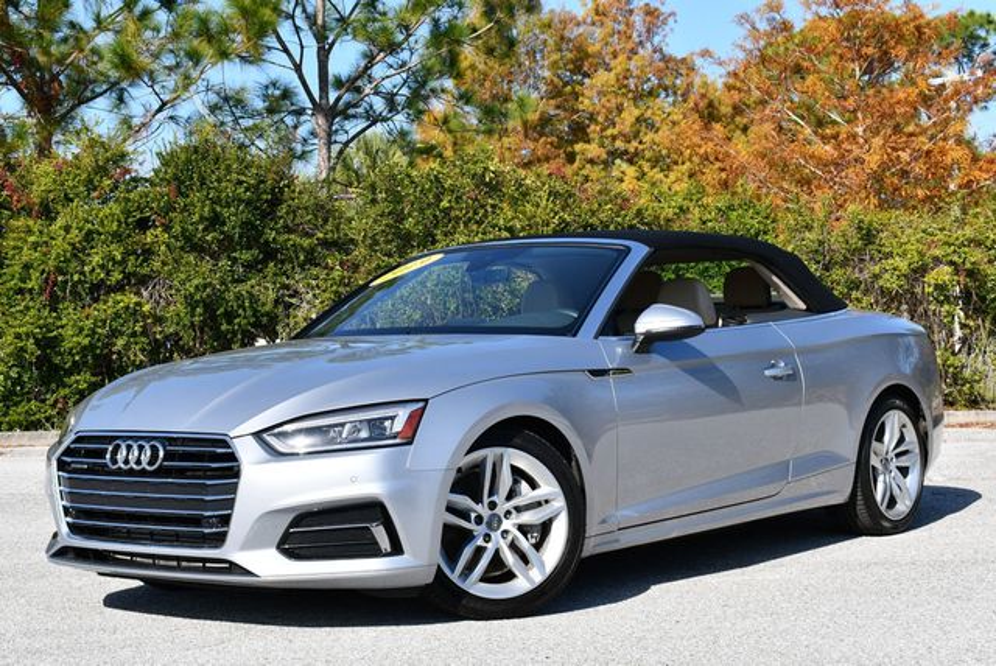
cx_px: 498
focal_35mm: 68
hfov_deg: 29.6
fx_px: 1883
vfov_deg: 20.1
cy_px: 333
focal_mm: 34
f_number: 8
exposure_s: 1/250
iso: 100
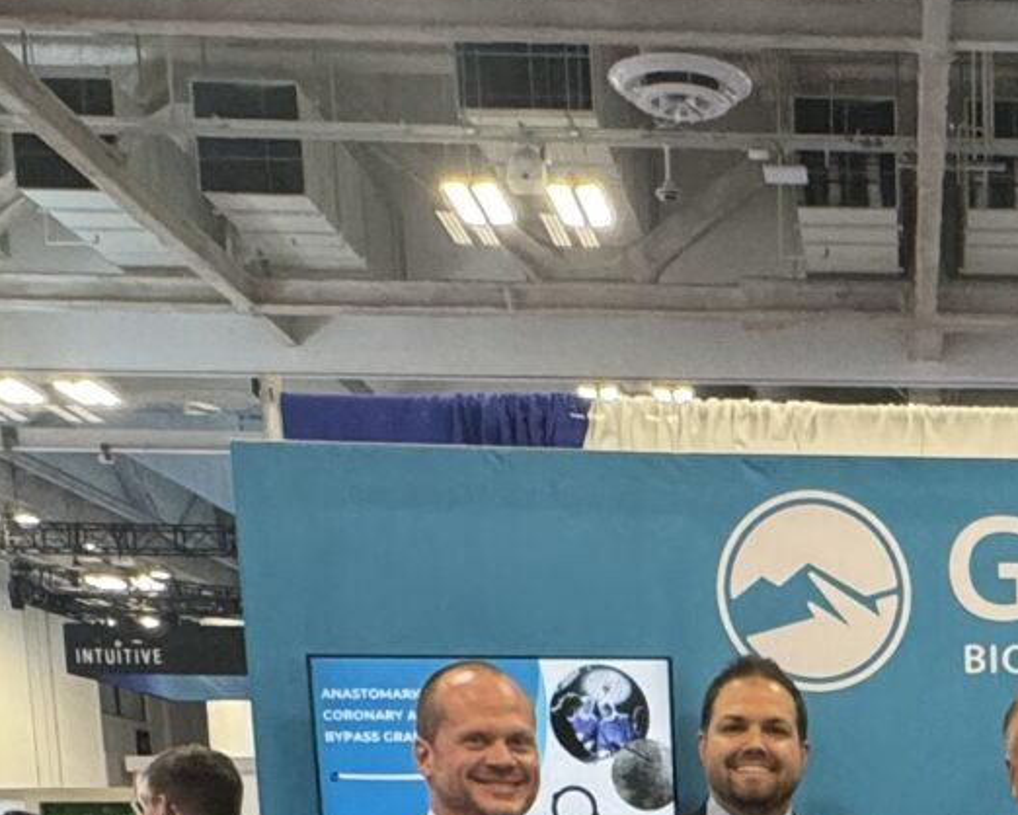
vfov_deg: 19.4
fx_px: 2019
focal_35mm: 67
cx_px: 1057
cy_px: 1281
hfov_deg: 26.5
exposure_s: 1/99
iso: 250
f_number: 2.2
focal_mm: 2.22
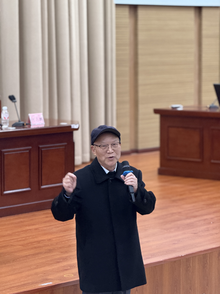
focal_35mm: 120
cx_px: 110
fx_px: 1017
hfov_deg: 12.3
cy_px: 147
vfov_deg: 16.4
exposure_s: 1/33
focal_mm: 15.66
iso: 500
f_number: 2.8
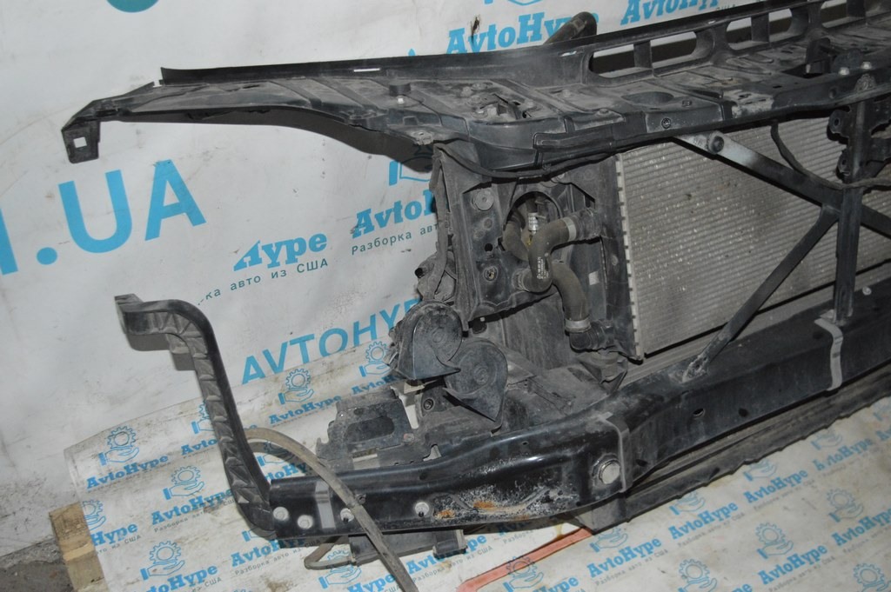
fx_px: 1002
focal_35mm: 40
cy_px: 296
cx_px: 446
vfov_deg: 33.0
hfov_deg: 48.0
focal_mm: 27
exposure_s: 1/60
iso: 3200
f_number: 4
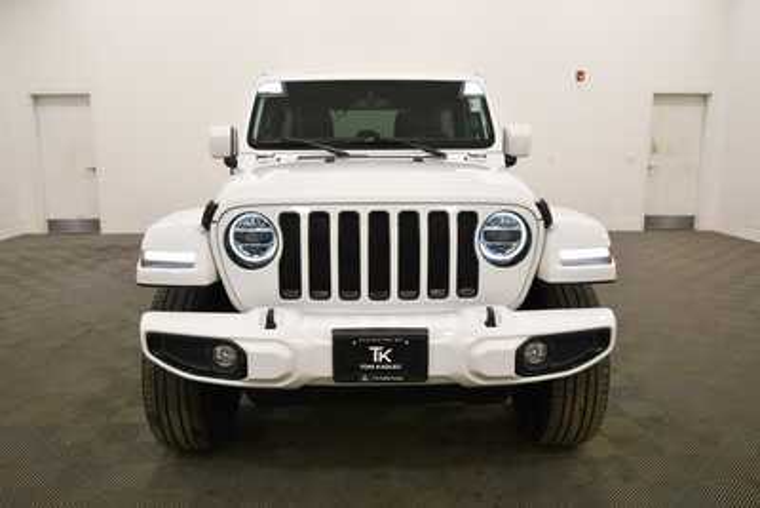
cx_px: 380
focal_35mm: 30
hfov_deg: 61.9
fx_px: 634
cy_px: 254
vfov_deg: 43.6
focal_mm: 20
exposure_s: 1/250
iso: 720
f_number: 5.6
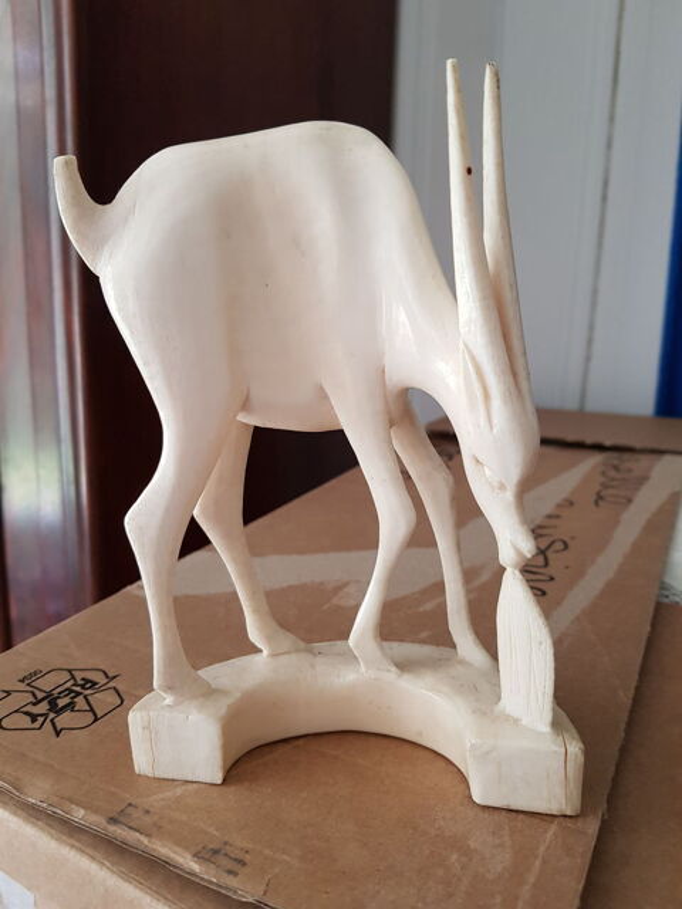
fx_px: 683
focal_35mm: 26
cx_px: 341
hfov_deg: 53.1
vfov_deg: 67.3
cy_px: 454
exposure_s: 1/30
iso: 160
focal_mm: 4.2
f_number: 1.7
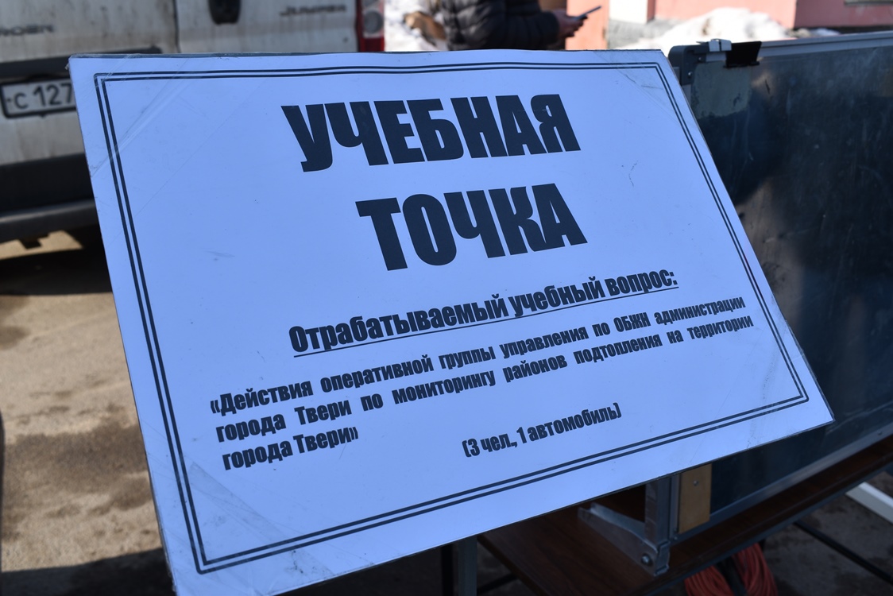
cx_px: 446
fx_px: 893
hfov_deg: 53.1
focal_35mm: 36
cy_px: 298
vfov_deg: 36.9
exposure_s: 1/250
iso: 100
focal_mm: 24
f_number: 8
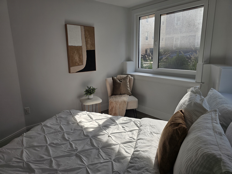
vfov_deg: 58.9
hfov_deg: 73.9
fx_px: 154
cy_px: 87
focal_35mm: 23
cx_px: 116
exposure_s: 1/180
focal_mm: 6.3
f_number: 1.7
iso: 12
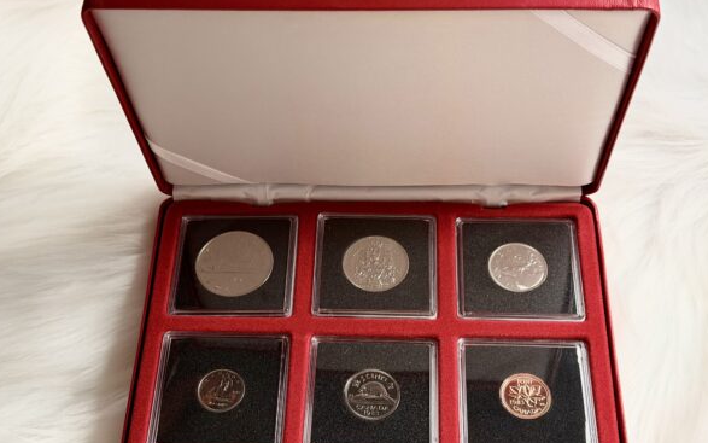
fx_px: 1003
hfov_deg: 38.9
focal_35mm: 52
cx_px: 351
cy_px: 238
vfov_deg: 24.9
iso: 250
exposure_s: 1/42
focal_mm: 6.76
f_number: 1.78
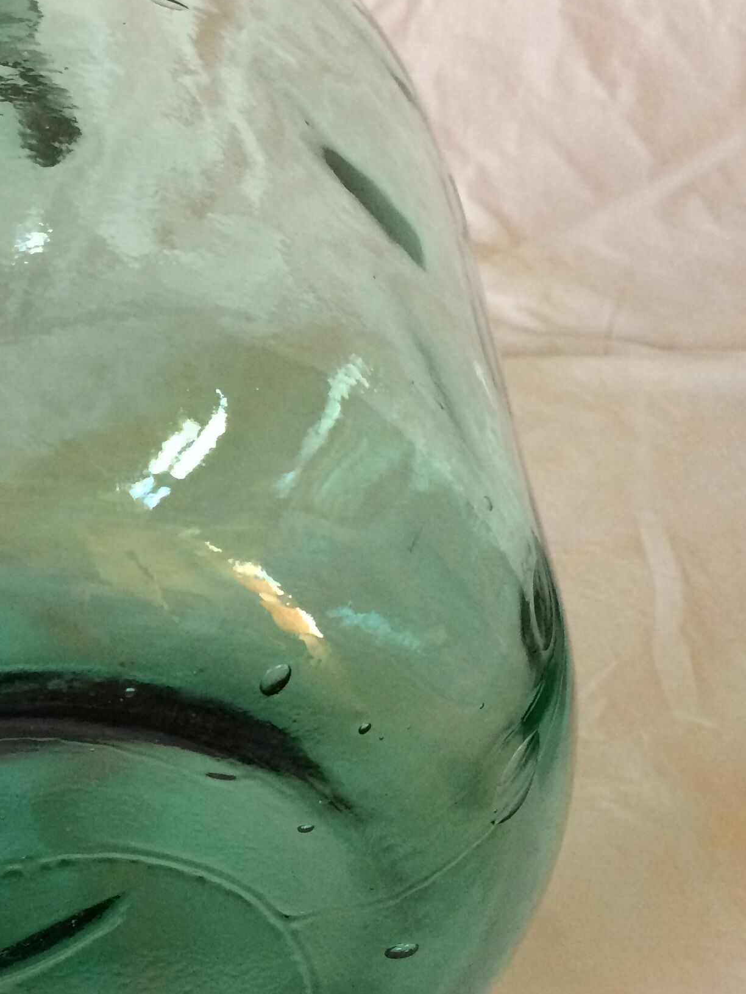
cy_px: 538
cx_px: 34
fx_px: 1667
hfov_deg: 24.3
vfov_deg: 33.2
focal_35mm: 58
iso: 200
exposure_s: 1/33
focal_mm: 4.15
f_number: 2.2
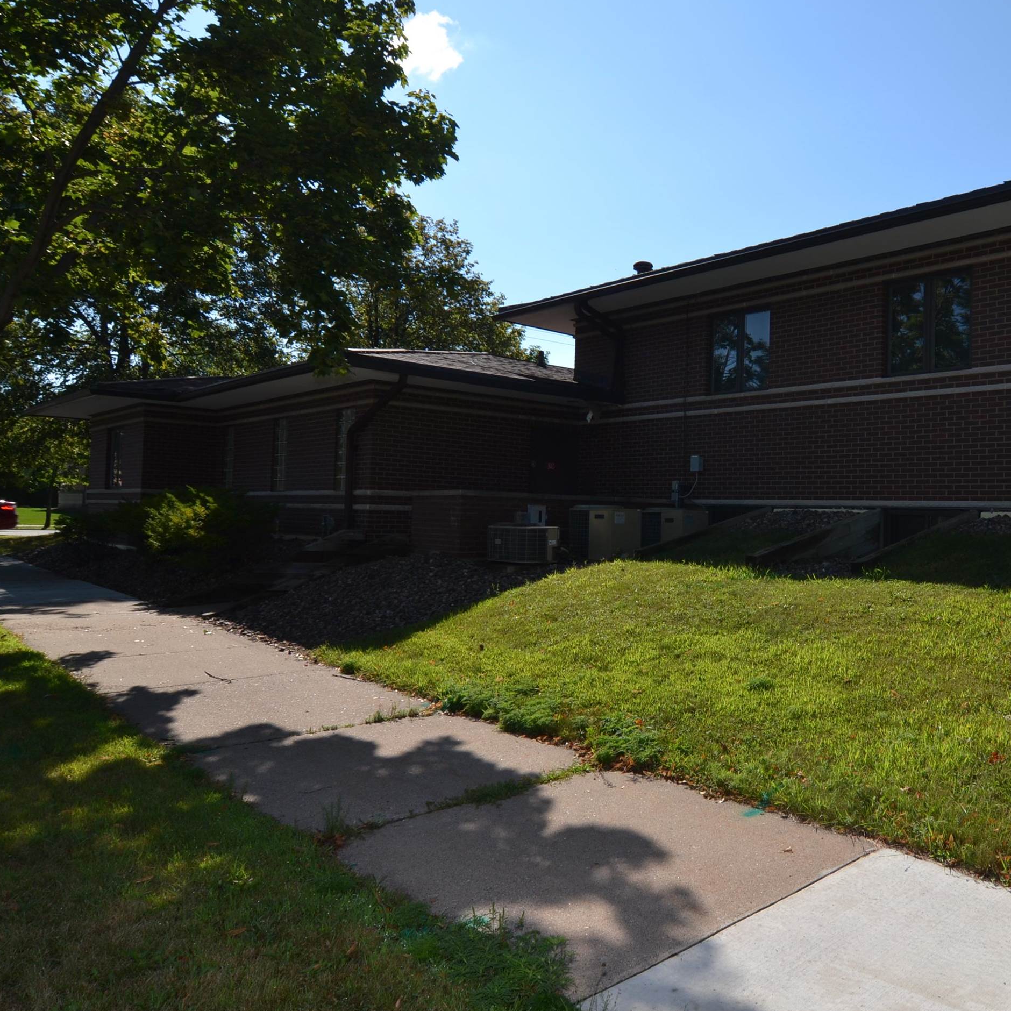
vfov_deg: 62.9
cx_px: 728
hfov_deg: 60.3
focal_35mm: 25
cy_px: 486
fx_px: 826
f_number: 10
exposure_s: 1/200
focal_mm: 12
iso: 100
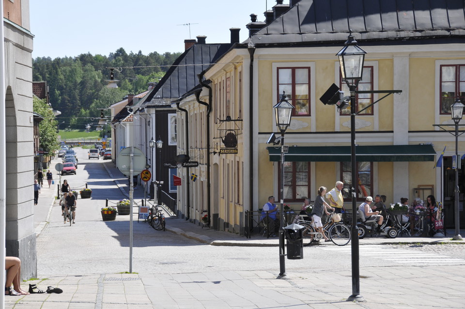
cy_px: 154
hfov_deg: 14.4
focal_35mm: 142
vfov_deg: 9.6
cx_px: 232
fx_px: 1839
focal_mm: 95
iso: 400
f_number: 10
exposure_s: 1/400
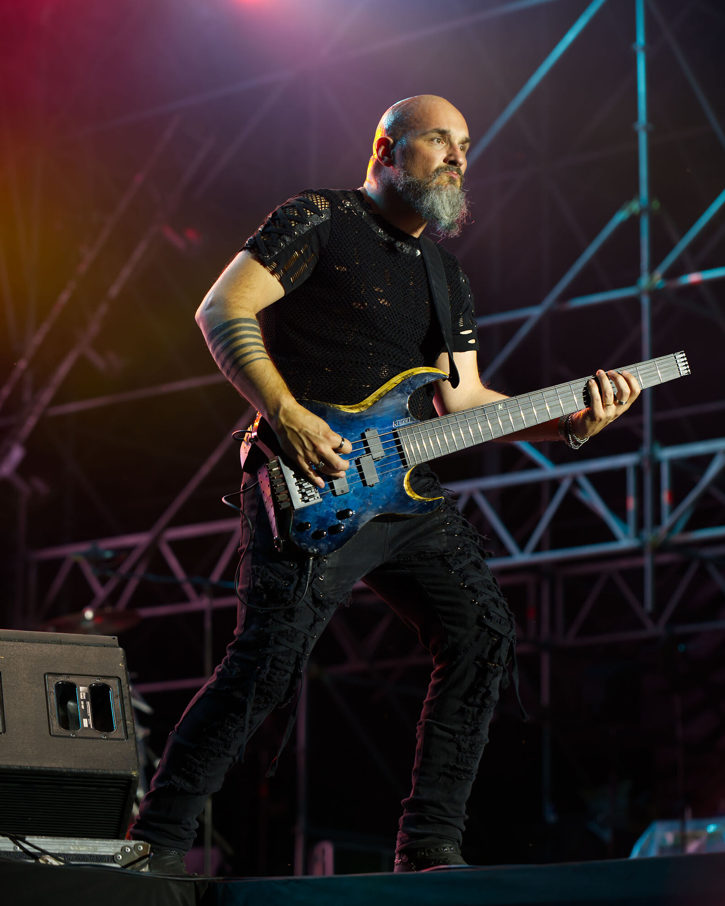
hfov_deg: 14.8
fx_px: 2789
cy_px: 469
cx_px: 362
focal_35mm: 104
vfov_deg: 18.5
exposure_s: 1/250
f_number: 3.2
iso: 1000
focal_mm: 92
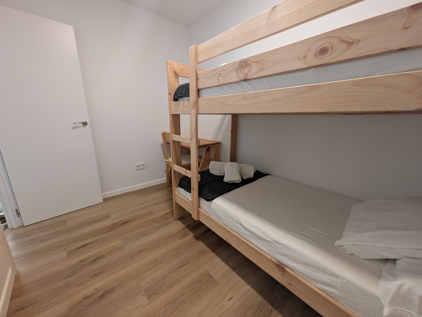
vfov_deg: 85.7
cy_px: 158
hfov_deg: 102.0
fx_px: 171
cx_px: 211
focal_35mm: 14
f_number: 2.2
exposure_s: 1/25
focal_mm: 1.83
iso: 193
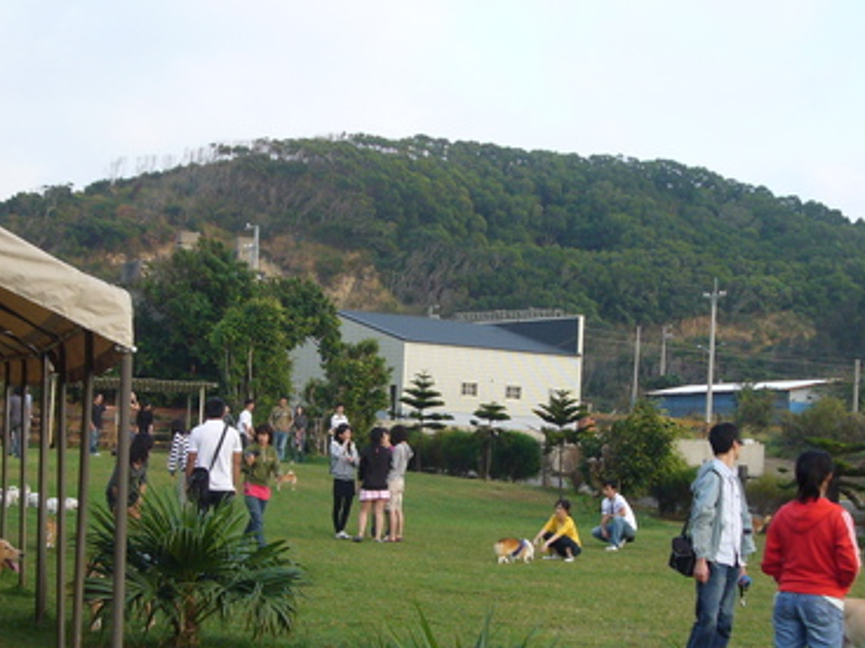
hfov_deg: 24.4
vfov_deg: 18.3
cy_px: 463
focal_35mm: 80
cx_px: 409
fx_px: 1999
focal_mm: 8.1
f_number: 3.6
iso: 80
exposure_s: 1/125
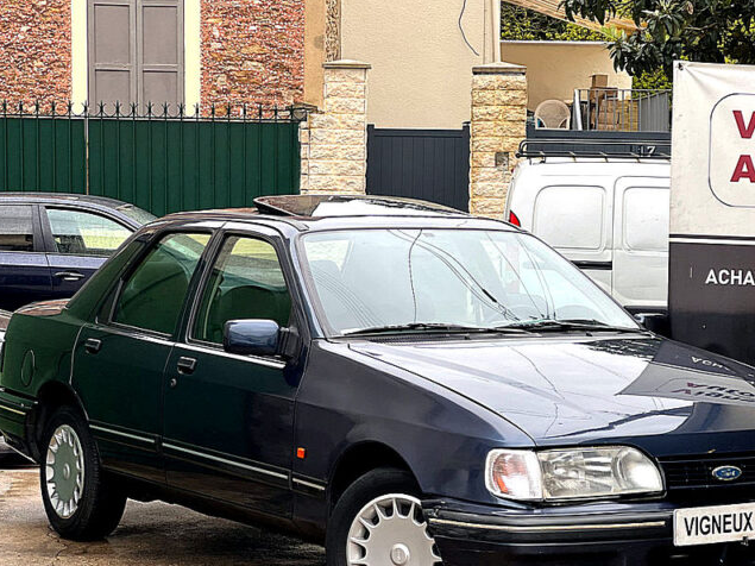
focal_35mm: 97
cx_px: 451
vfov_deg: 15.2
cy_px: 352
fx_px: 2115
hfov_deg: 20.2
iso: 32
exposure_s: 1/121
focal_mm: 9
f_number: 2.8
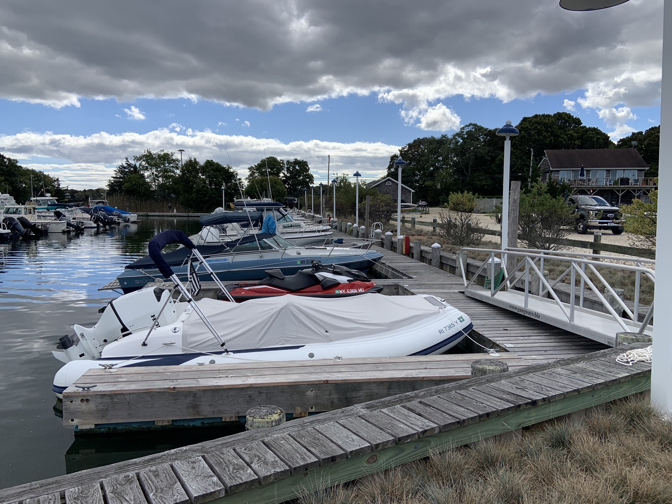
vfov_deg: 53.1
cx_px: 336
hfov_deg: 67.3
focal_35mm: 26
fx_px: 505
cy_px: 252
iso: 25
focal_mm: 4.25
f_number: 1.8
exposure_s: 1/2755
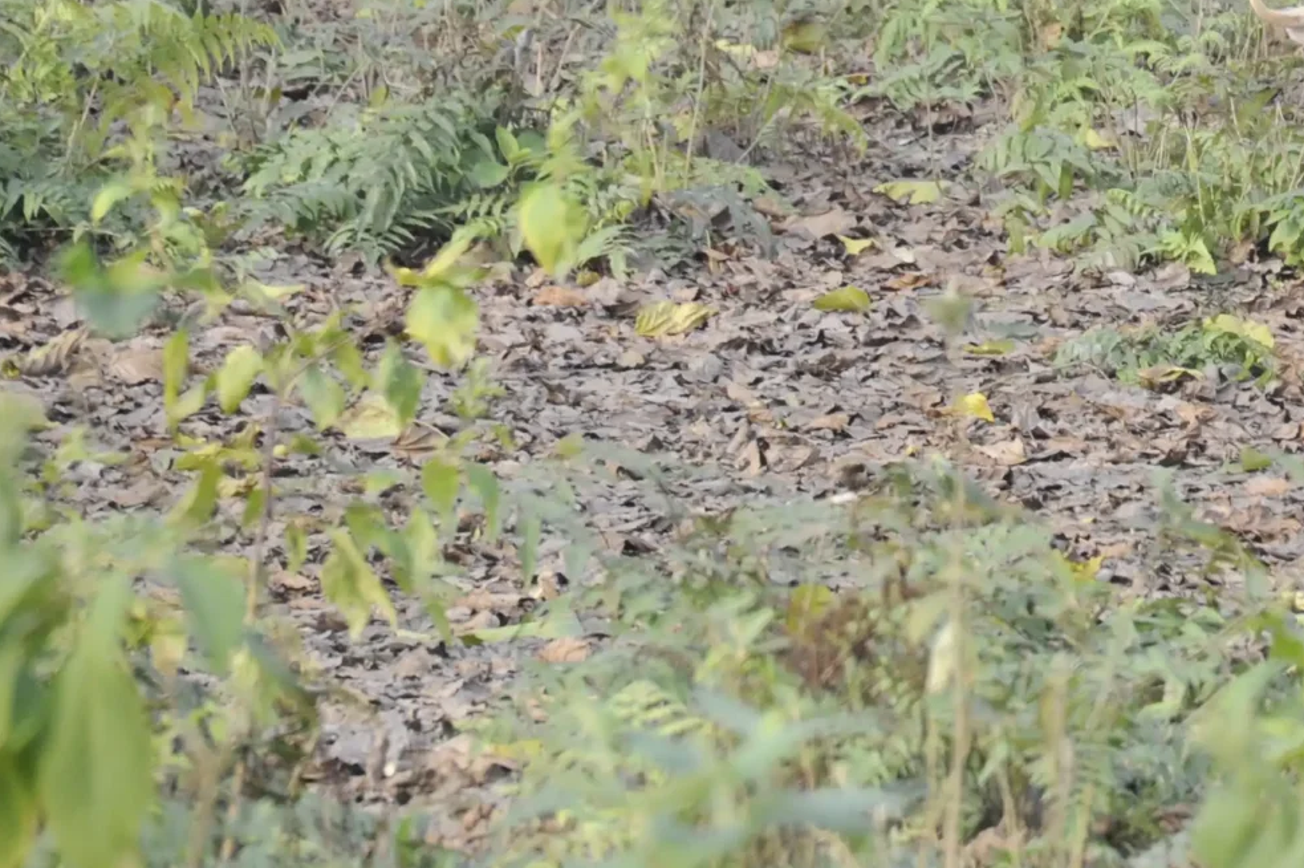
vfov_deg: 1.8
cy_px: 34
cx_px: 1547
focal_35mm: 781
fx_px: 28270
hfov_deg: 2.6
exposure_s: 1/320
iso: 1250
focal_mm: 300
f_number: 9
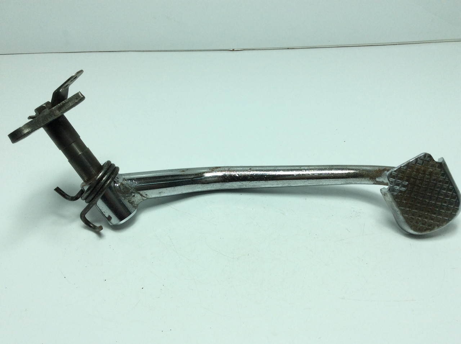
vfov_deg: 44.1
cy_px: 172
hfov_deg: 56.9
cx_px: 230
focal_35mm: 32
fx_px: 426
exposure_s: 1/608
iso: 32
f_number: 2.4
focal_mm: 3.3
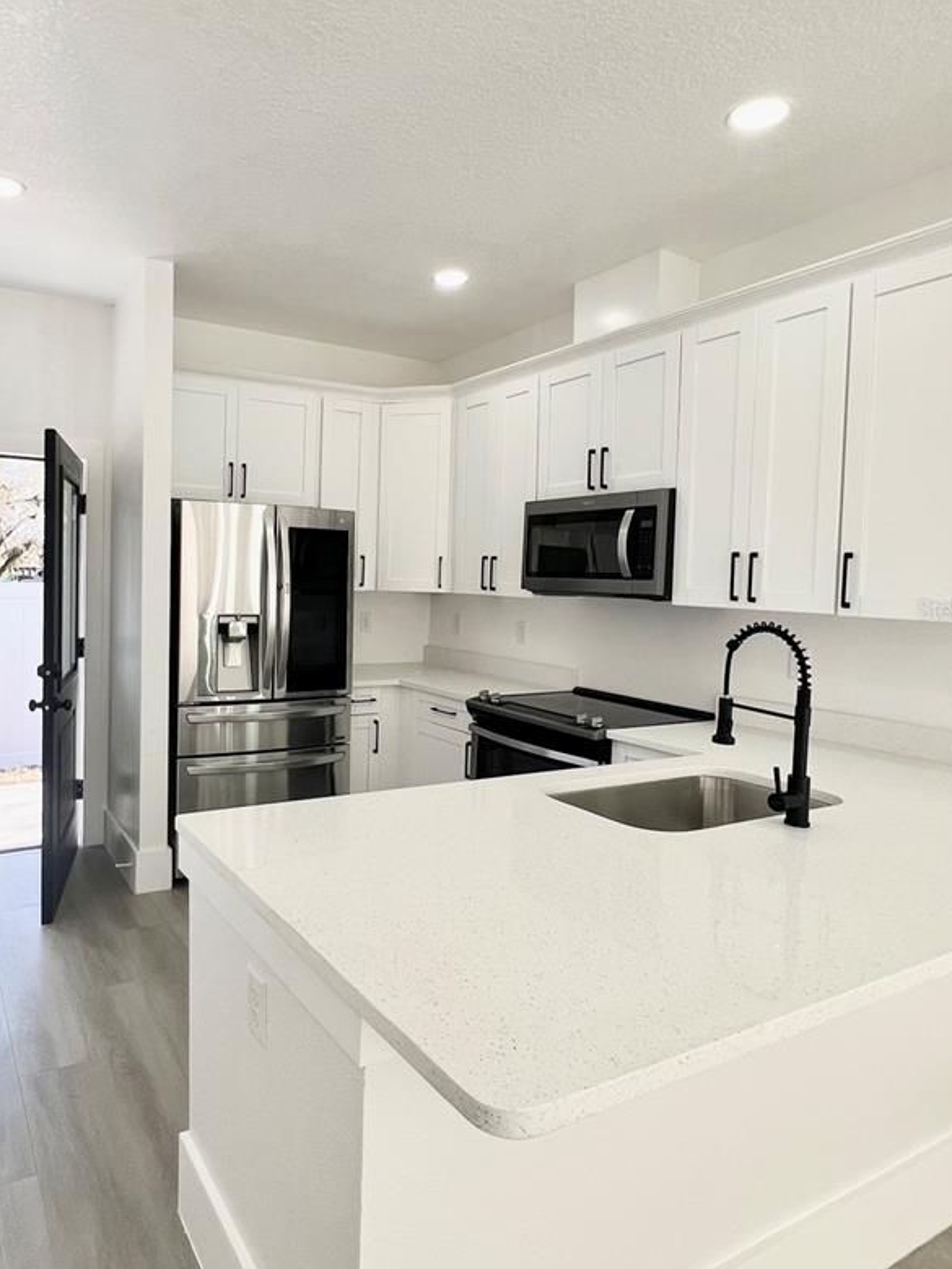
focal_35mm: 20
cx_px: 301
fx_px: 733
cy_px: 608
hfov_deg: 63.9
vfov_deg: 81.7
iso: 32
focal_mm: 1.57
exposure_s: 1/144
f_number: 1.8
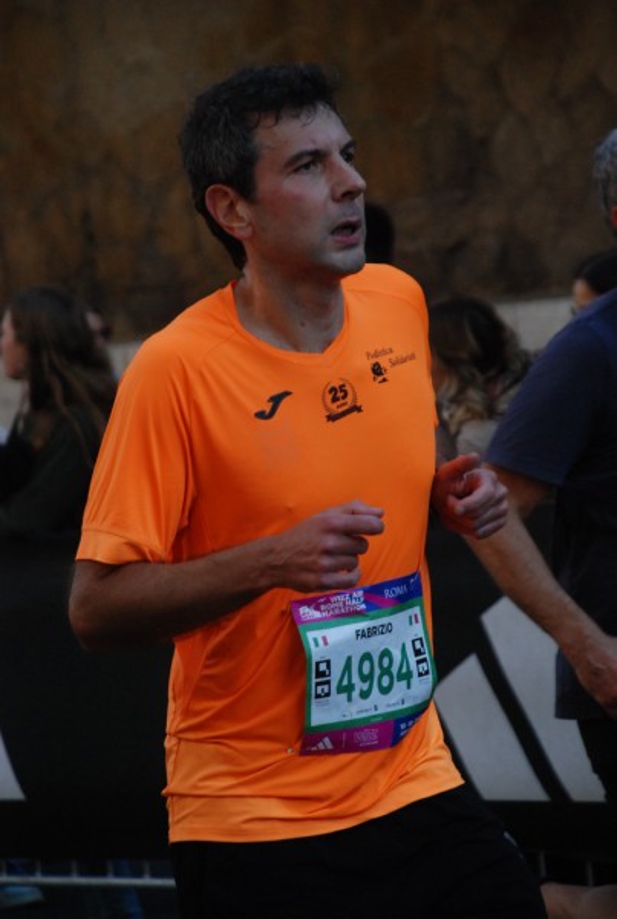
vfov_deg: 10.9
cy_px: 460
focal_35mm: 188
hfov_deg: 7.4
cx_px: 308
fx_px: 4795
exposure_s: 1/1250
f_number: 5.6
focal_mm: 125
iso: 1000
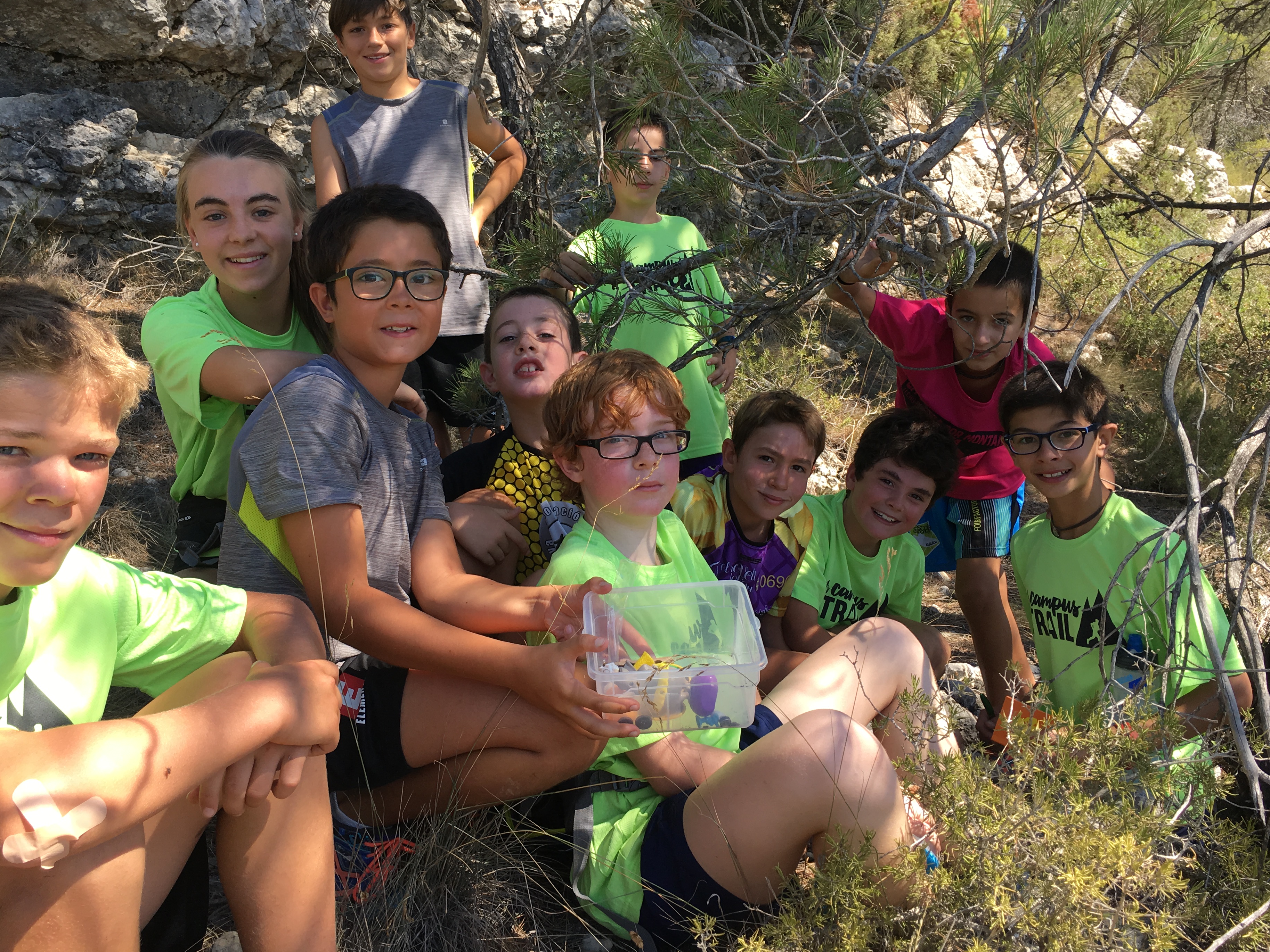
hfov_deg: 56.8
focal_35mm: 32
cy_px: 430
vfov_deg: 44.1
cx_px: 594
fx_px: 1174
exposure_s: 1/358
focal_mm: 4.15
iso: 25
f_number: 2.2
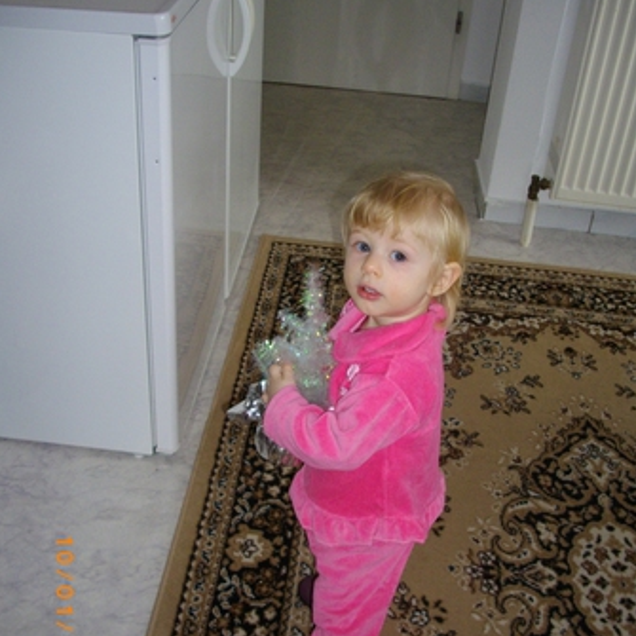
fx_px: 915
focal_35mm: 44
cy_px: 363
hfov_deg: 38.3
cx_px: 317
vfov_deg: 38.3
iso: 200
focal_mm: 6.2
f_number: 2.8
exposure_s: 1/50
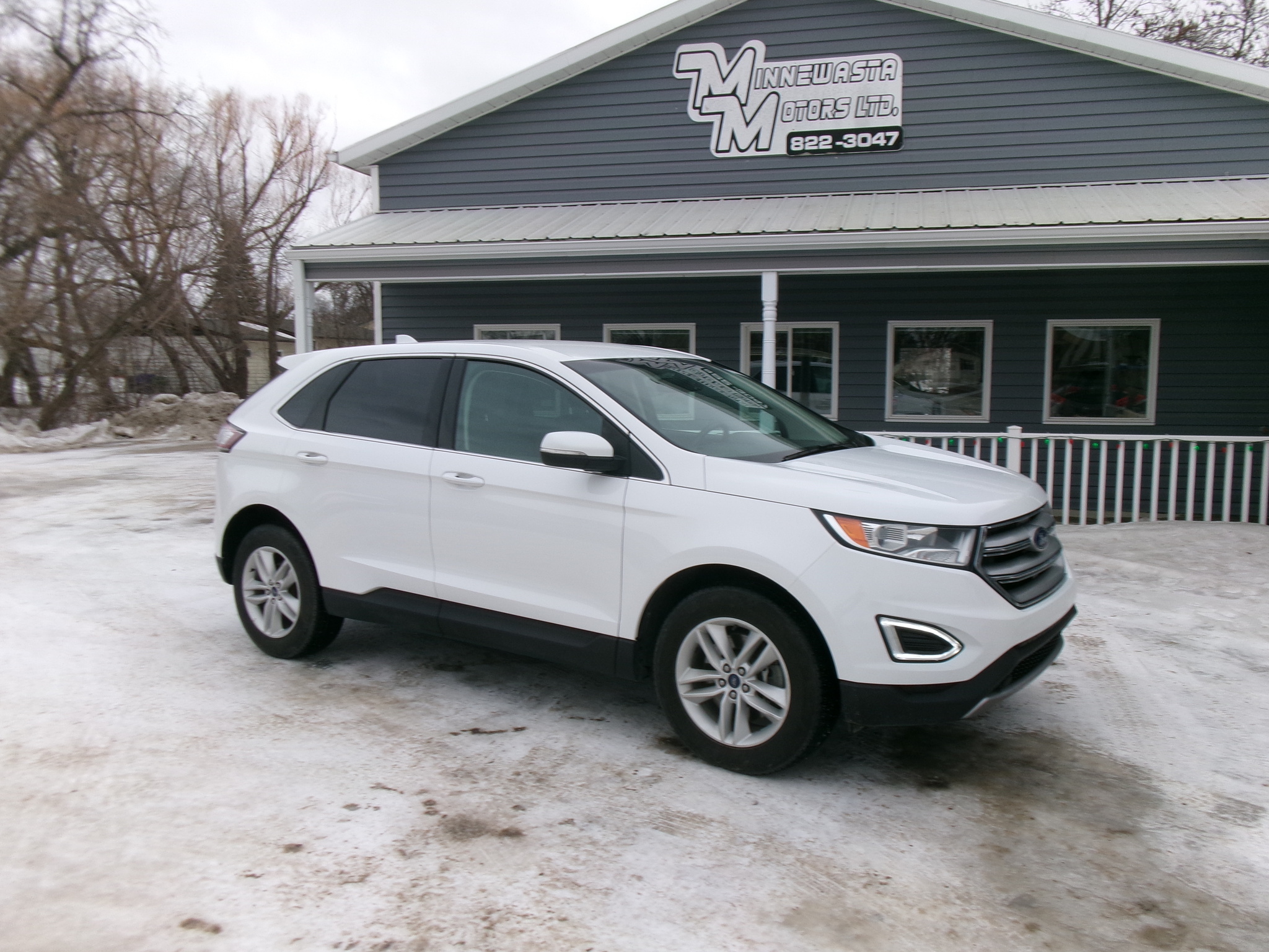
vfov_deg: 49.7
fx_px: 1026
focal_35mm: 28
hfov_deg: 63.4
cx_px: 634
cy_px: 476
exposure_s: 1/38
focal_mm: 5.1
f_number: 10.8
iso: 100
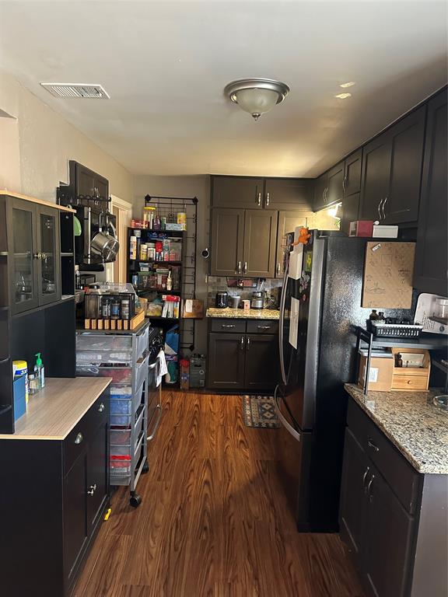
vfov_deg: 71.6
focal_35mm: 24
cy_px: 298
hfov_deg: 56.8
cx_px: 224
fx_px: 414
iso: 800
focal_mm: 6.86
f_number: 1.78
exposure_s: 1/40
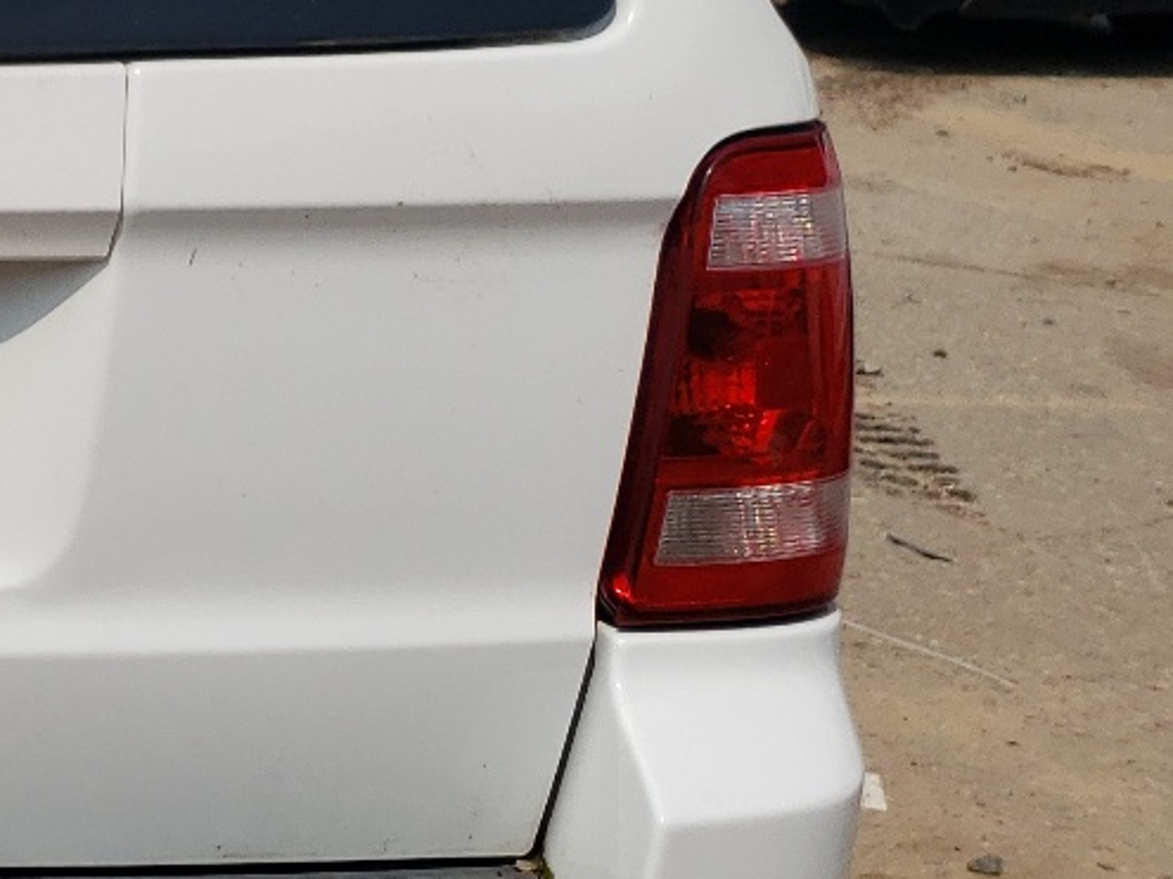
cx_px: -505
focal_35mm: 84
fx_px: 2846
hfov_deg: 20.5
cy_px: 270
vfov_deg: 17.5
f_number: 1.5
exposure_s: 1/10000
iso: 50
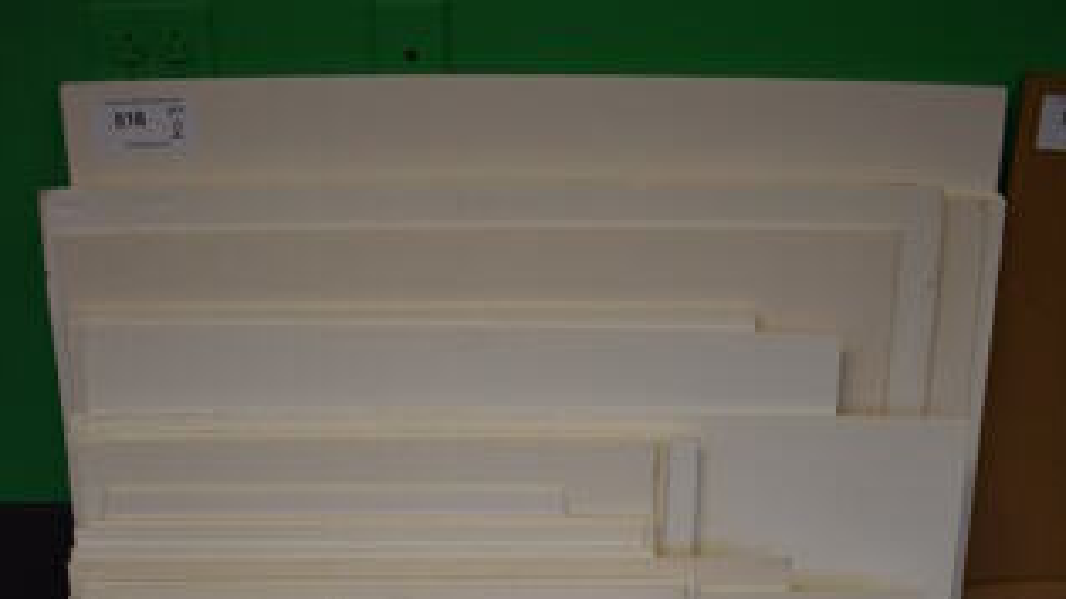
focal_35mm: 43
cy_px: 729
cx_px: 538
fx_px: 1215
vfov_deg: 24.9
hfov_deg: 47.4
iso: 800
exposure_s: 1/250
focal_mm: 18
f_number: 3.5
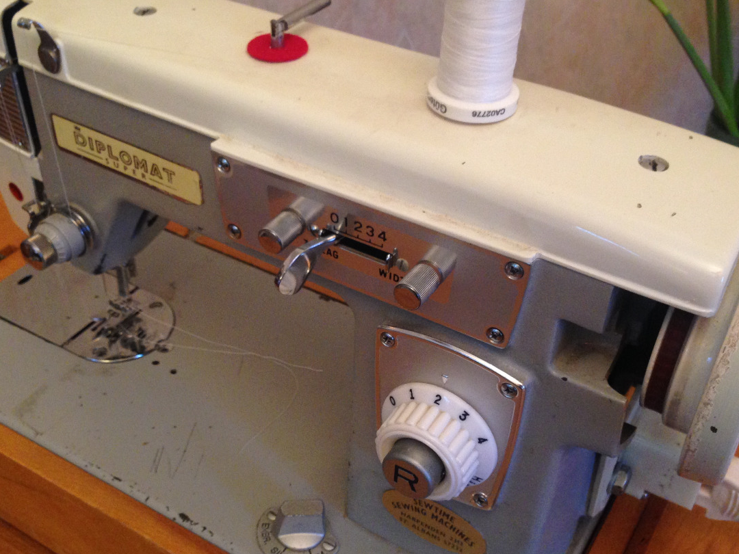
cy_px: 292
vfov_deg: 32.9
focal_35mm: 44
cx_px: 348
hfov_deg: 42.9
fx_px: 939
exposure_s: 1/20
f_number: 2.4
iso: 200
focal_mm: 4.12
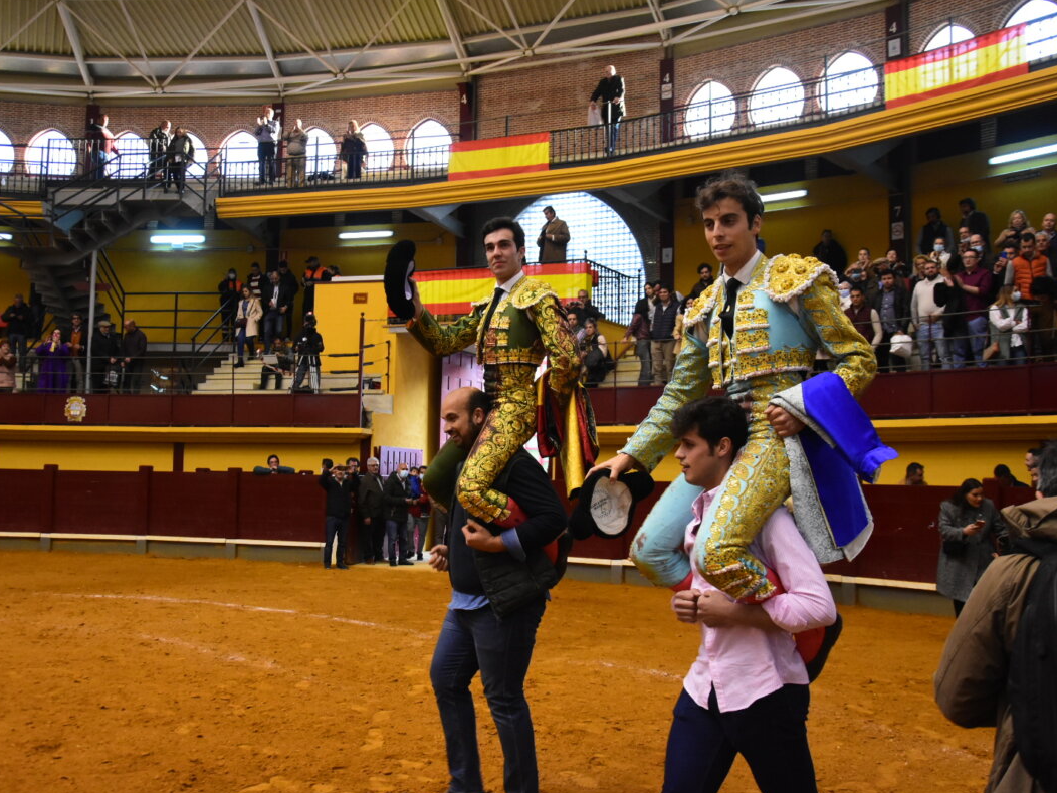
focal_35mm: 35
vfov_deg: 41.2
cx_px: 511
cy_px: 396
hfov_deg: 53.2
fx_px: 1055
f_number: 3.8
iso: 2500
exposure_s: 1/200
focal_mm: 21
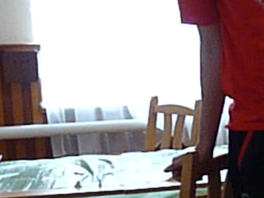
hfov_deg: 14.6
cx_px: 485
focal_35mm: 117
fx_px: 892
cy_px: 146
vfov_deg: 12.6
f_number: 2.8
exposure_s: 1/100
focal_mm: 4.8
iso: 800
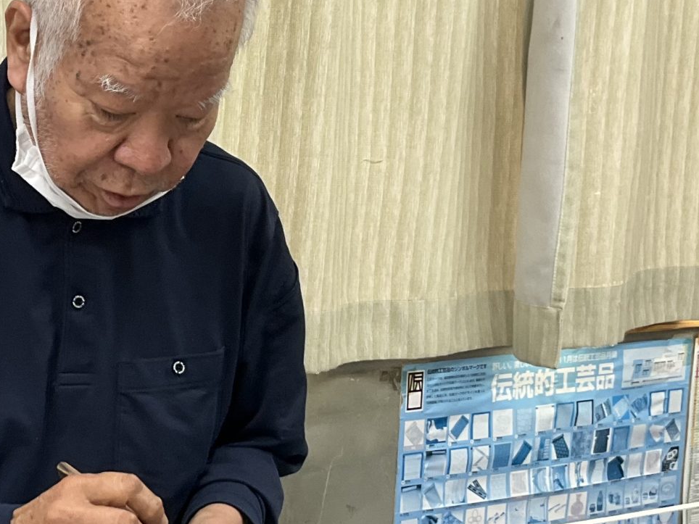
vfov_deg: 19.1
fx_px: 1555
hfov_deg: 24.4
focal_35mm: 77
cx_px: 30
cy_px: 323
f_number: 1.8
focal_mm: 3
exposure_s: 1/122
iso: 64
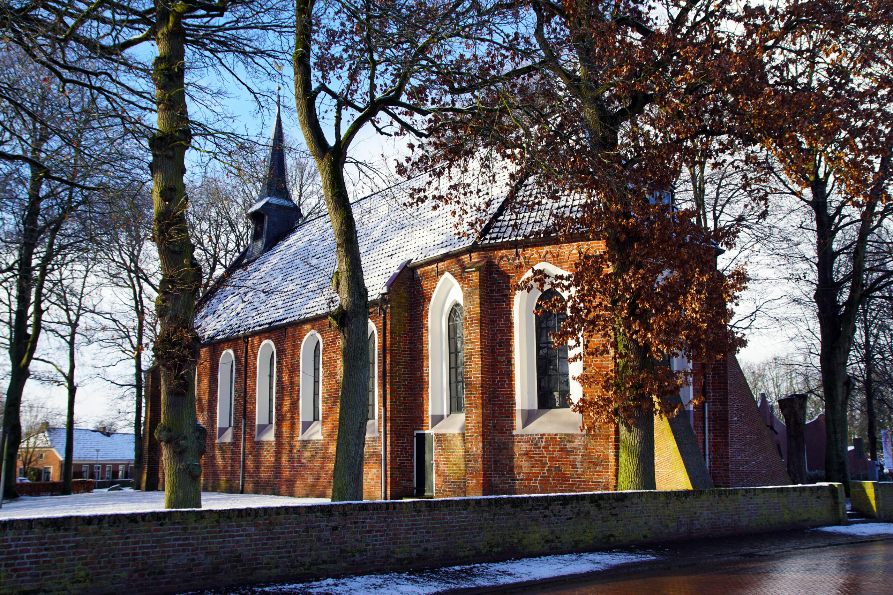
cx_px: 446
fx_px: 893
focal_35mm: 36
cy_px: 298
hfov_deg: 53.1
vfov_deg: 36.9
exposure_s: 1/160
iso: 100
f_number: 6.3
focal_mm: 24
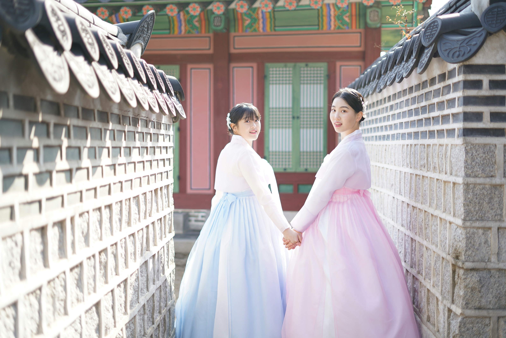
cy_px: 169
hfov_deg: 39.6
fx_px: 703
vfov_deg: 27.0
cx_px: 253
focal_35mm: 50
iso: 100
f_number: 1.8
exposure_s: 1/400
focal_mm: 50
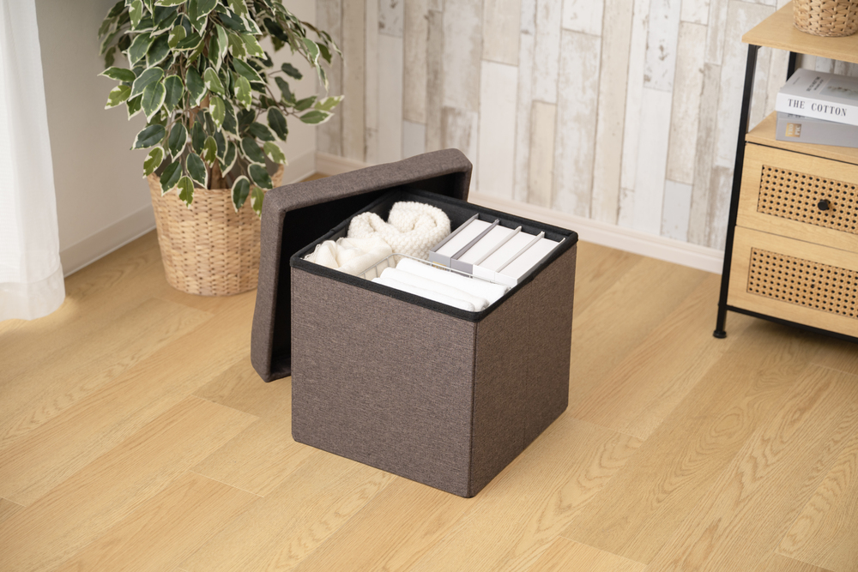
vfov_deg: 19.5
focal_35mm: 70
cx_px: 429
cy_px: 286
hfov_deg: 28.8
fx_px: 1668
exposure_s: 1/80
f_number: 2.8
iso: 125
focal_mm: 70
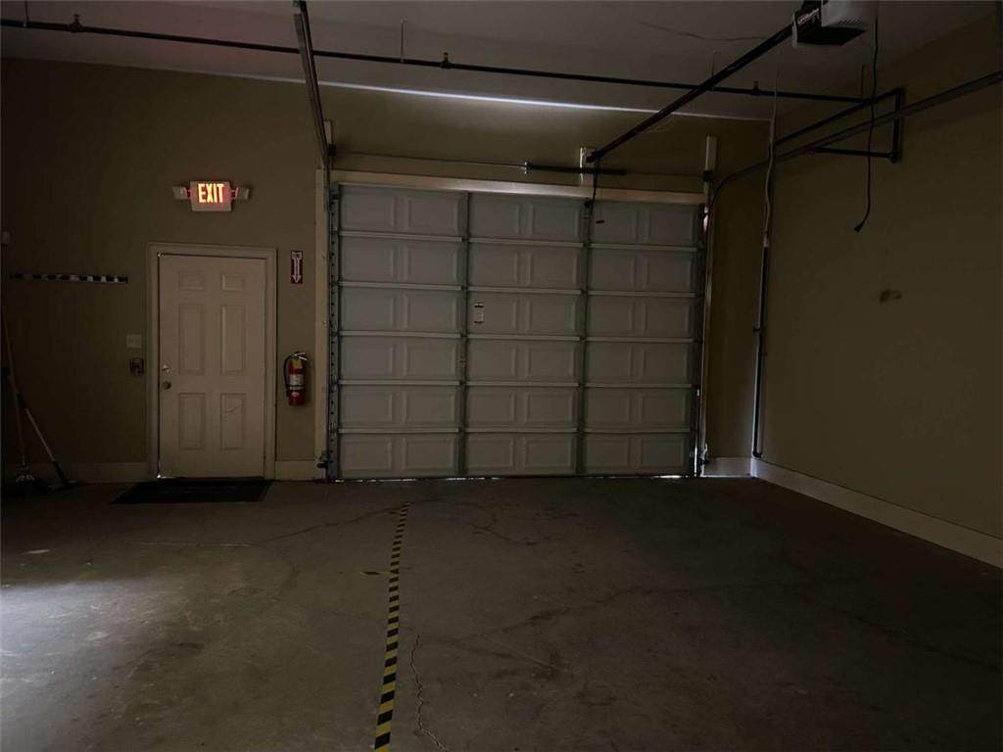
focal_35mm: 26
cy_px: 376
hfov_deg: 67.3
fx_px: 753
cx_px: 502
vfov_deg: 53.1
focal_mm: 5.7
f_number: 1.5
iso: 1000
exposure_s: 1/20
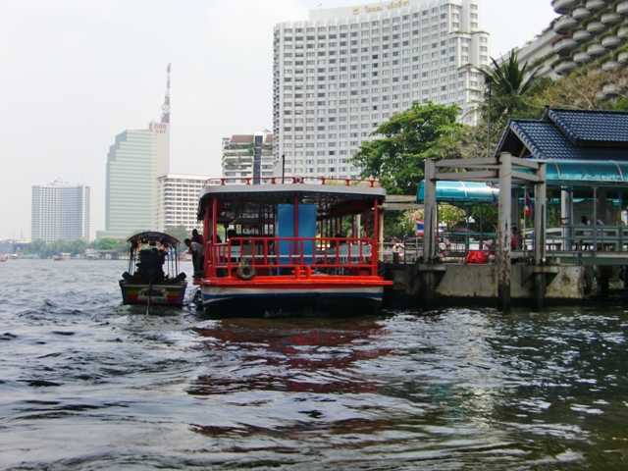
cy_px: 236
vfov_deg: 31.5
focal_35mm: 46
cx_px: 314
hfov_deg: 41.2
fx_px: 835
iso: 64
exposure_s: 1/100
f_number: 8.8
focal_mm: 8.2
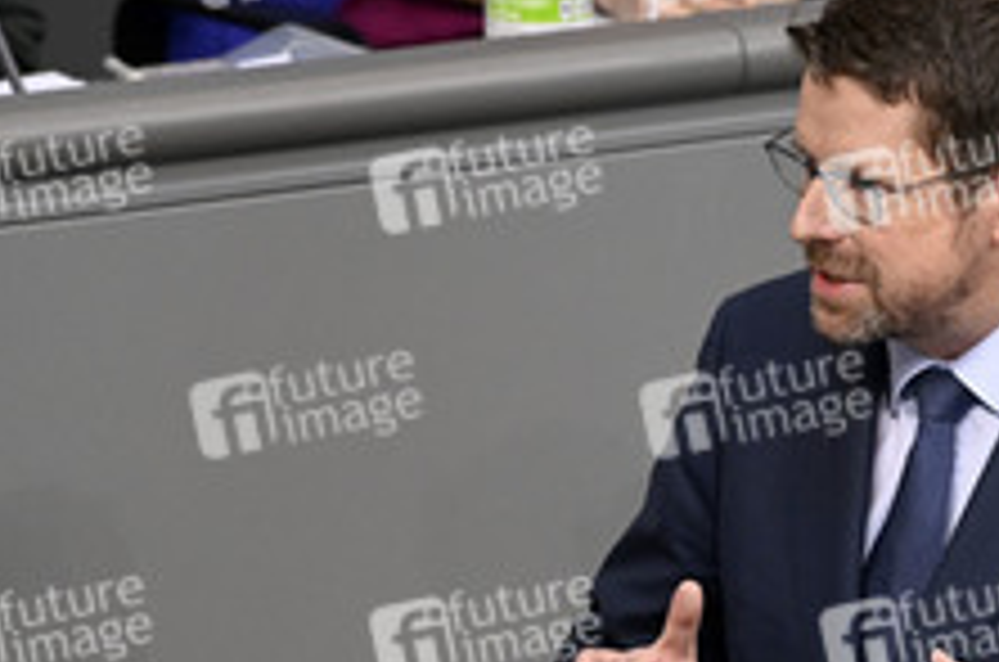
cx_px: 817
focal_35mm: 814
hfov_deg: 2.5
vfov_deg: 1.7
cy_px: 518
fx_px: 22540
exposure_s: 1/320
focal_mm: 400
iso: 8000
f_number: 5.6
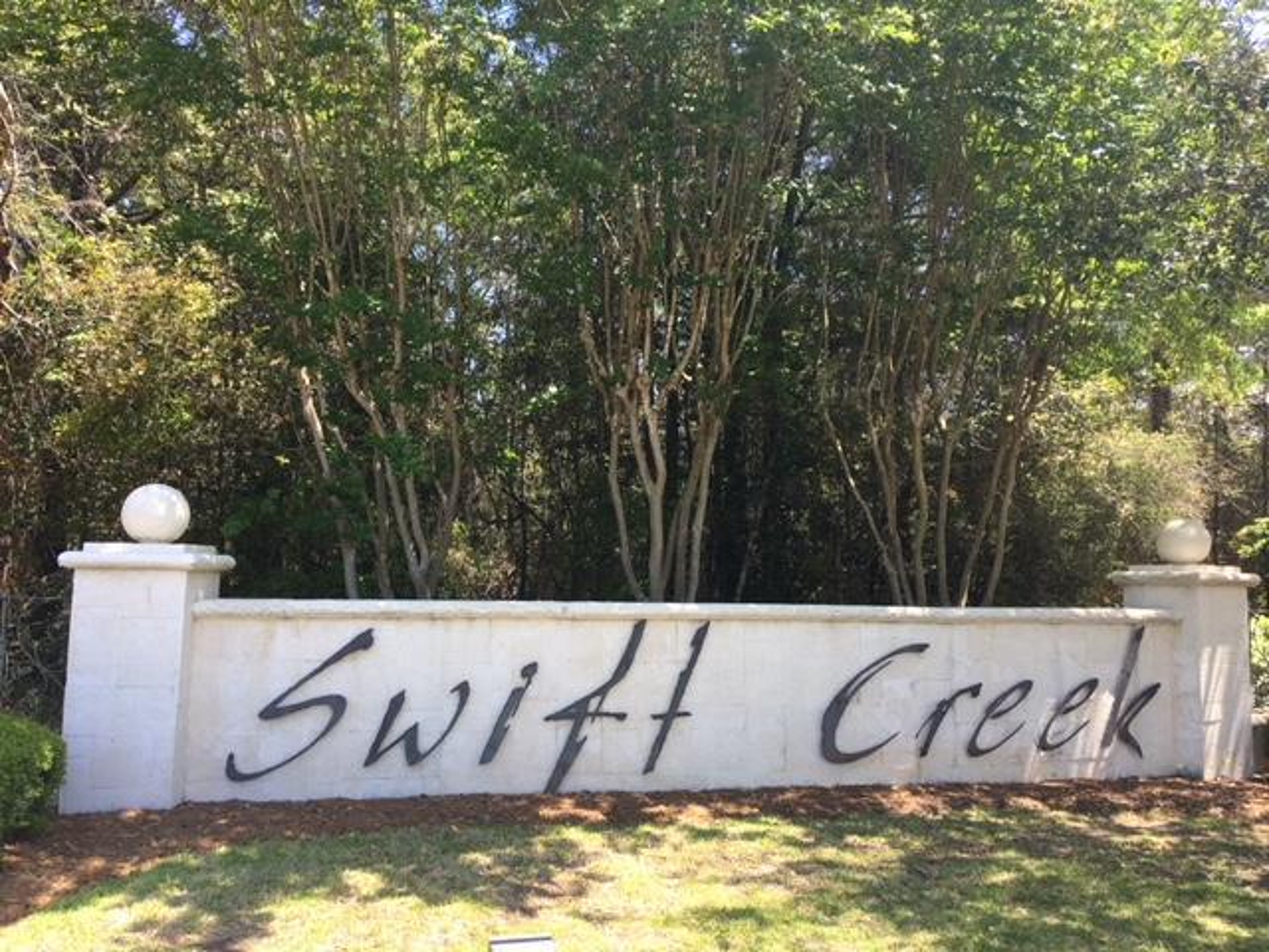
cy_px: 476
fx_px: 1063
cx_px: 634
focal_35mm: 29
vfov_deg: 48.2
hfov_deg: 61.7
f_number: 2.2
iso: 25
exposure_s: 1/342
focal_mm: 4.15
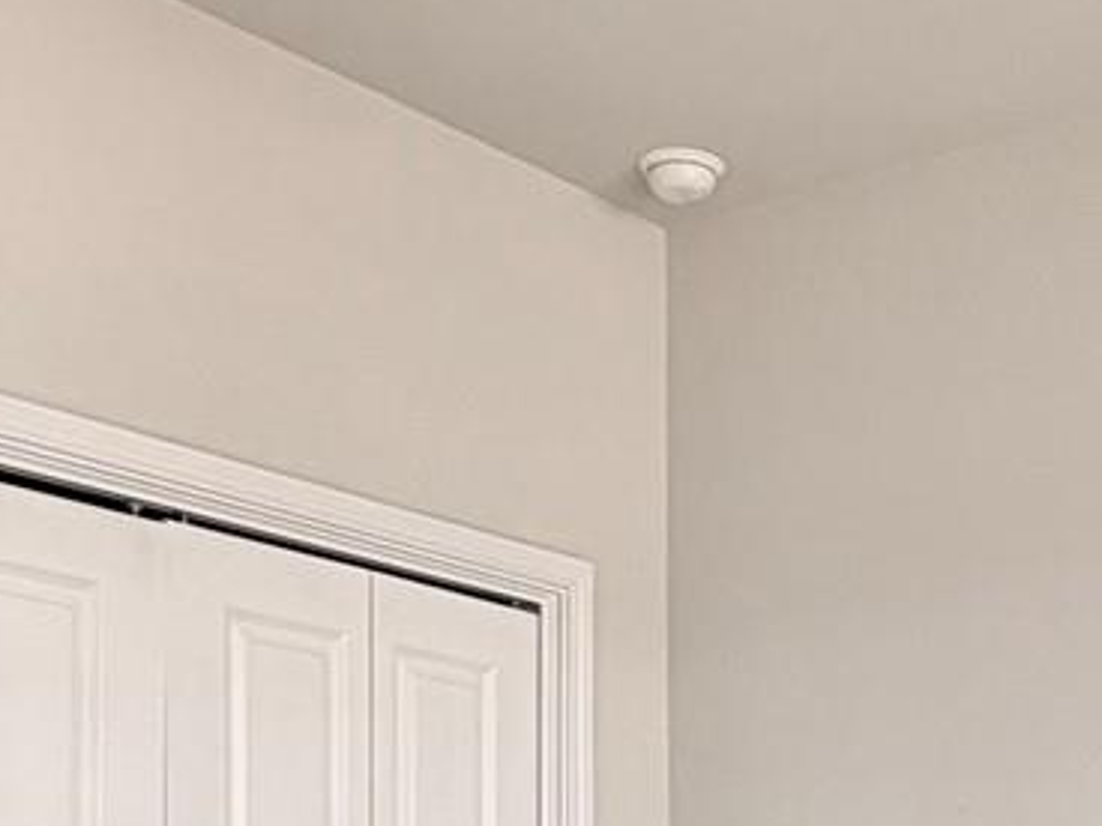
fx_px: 2483
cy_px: 1128
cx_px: 1006
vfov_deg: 17.5
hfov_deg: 24.3
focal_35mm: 78
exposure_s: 1/120
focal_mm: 2.22
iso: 80
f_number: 2.2
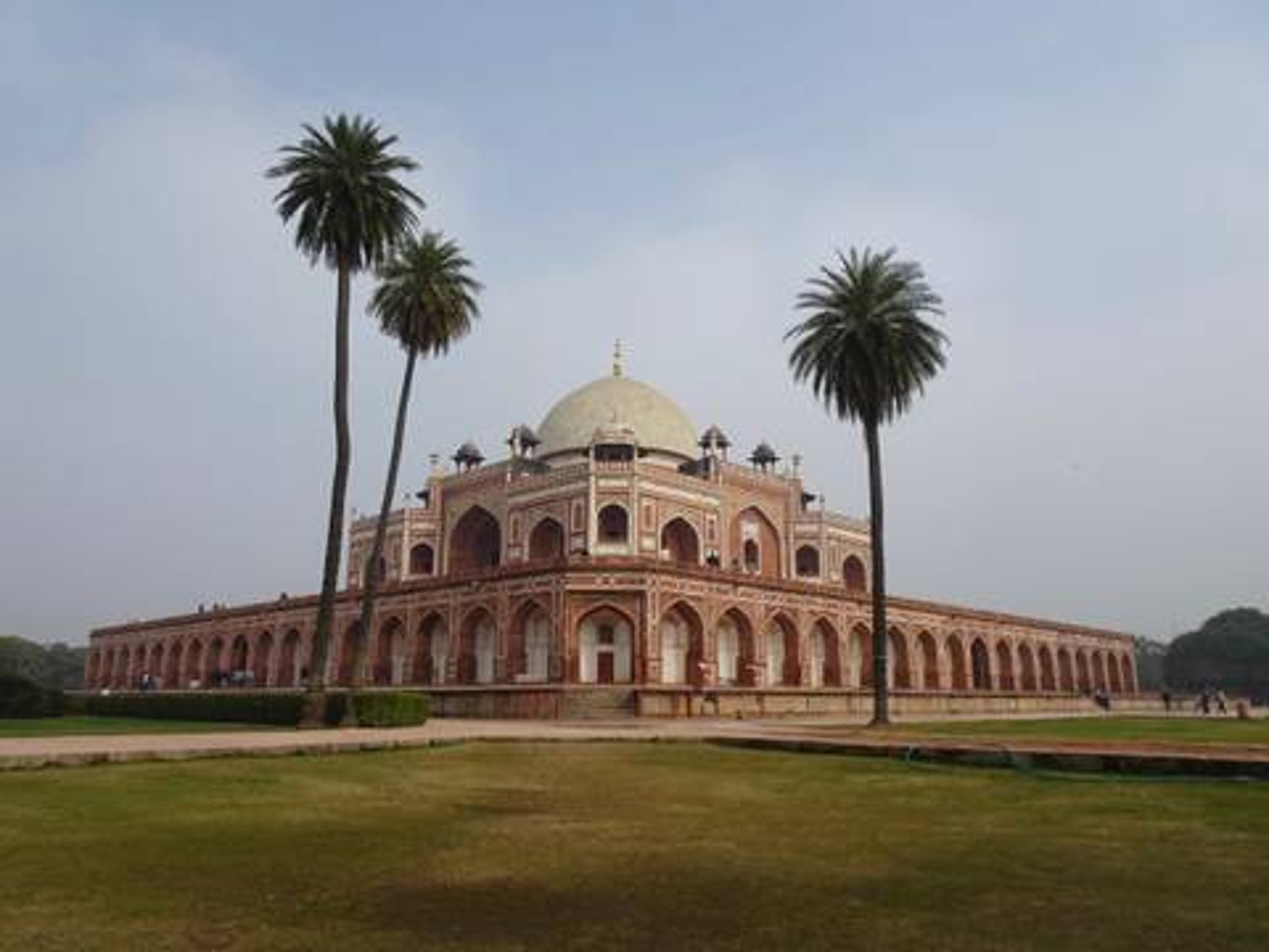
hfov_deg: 71.6
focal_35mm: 24
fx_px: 880
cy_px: 476
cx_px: 634
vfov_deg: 56.8
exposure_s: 1/1250
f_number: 3.5
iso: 80
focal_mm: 4.25
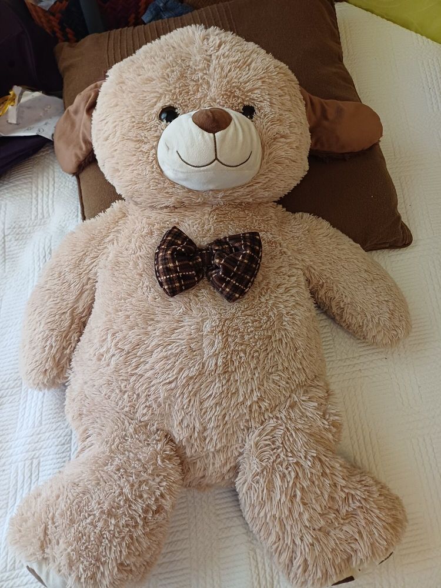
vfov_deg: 69.4
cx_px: 220
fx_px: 425
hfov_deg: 54.9
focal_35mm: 25
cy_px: 294
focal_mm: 4.65
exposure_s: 1/33.3
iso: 320
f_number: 1.8
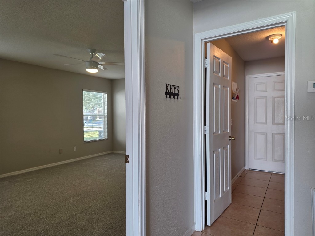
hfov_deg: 73.9
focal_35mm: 23
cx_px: 158
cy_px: 118
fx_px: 209
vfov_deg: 58.9
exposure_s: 1/120
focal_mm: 6.3
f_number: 1.7
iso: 80
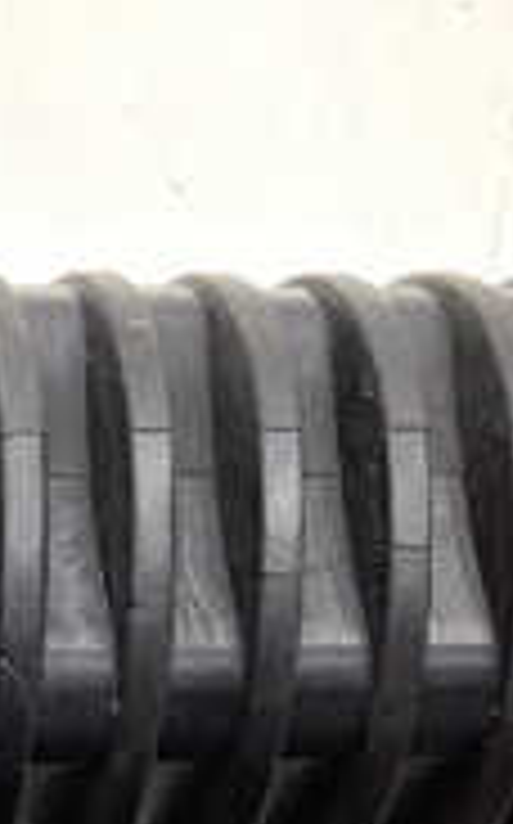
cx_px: -436
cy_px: 1009
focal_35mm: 108
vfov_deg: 18.2
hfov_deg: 11.2
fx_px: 2422
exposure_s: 1/120
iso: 50
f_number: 2.4
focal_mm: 3.3
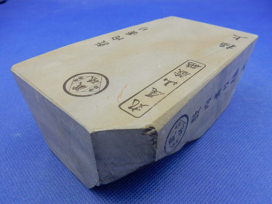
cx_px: 136
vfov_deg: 54.9
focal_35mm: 25
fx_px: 196
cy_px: 102
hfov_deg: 69.4
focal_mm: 4.5
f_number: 3.7
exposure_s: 1/80
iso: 125
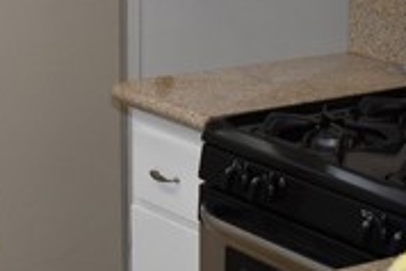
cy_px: 106
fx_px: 1580
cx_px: 148
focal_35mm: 140
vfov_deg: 9.8
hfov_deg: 14.6
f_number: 4
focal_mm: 26
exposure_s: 1/200
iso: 720
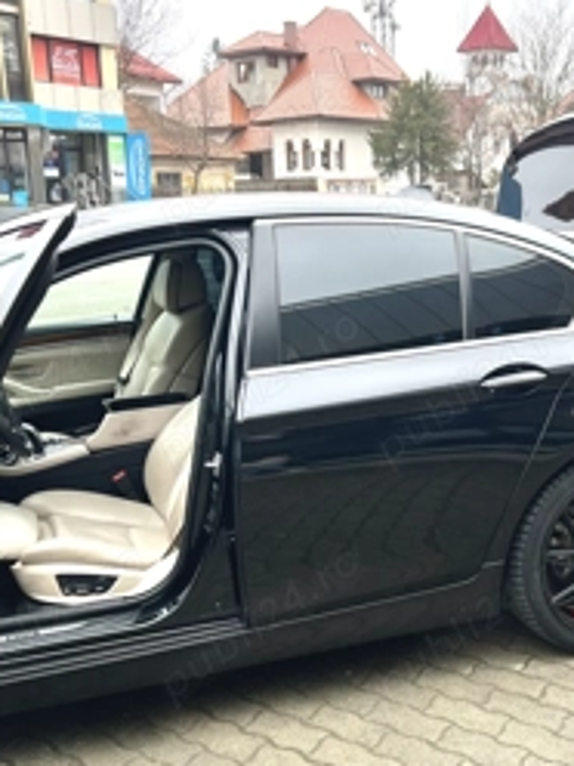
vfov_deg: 44.7
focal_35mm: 42
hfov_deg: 34.1
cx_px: 367
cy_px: 439
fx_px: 929
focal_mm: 5.7
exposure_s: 1/497
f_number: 1.5
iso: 50
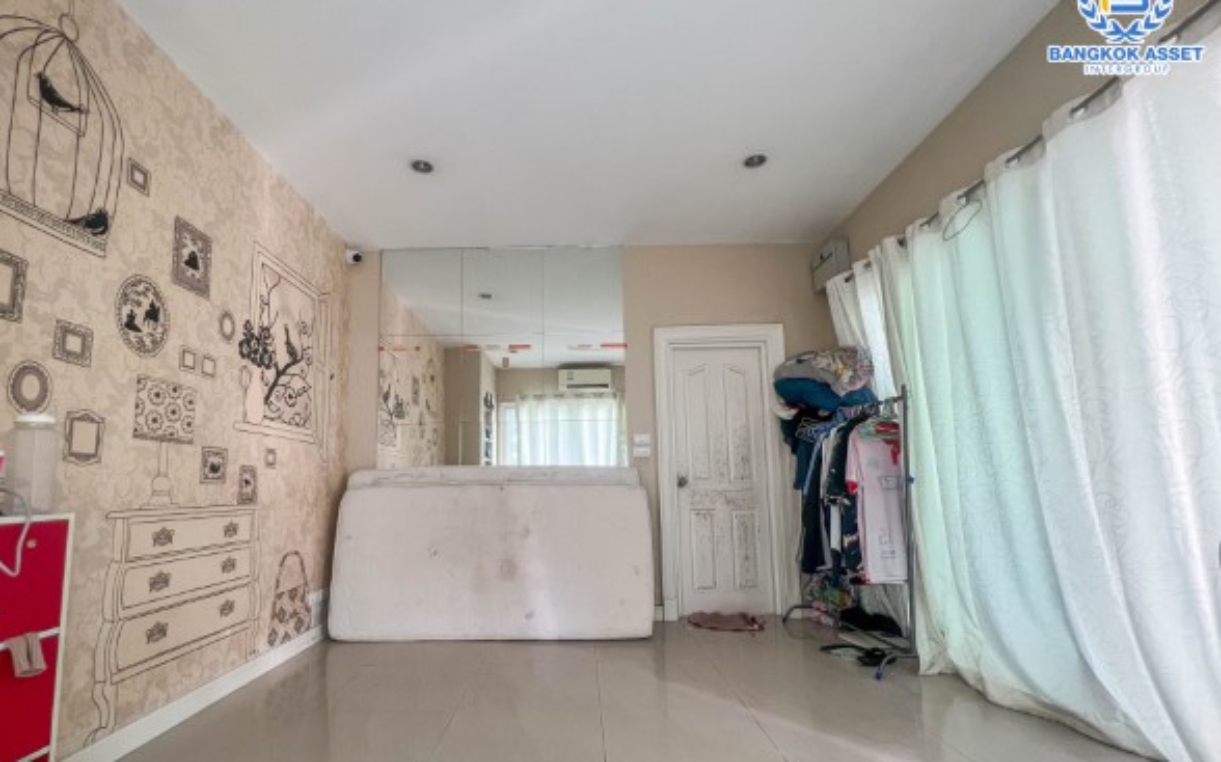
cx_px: 577
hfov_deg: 101.4
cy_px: 428
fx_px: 499
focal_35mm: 15
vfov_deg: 74.4
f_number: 1.8
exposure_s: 1/75
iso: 250
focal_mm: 1.57
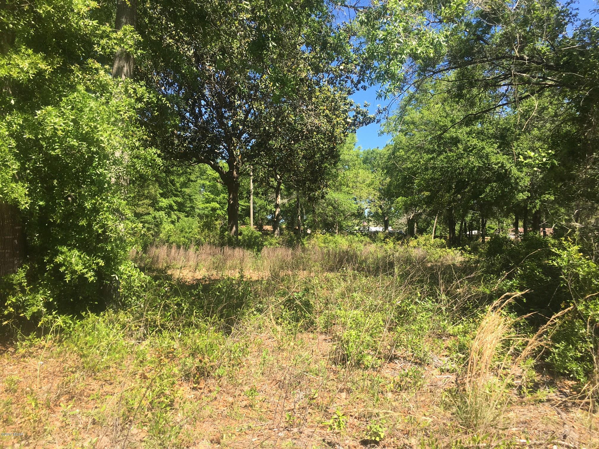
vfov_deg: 48.2
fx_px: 502
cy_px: 224
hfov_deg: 61.7
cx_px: 300
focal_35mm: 29
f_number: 2.2
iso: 25
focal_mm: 4.15
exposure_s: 1/578
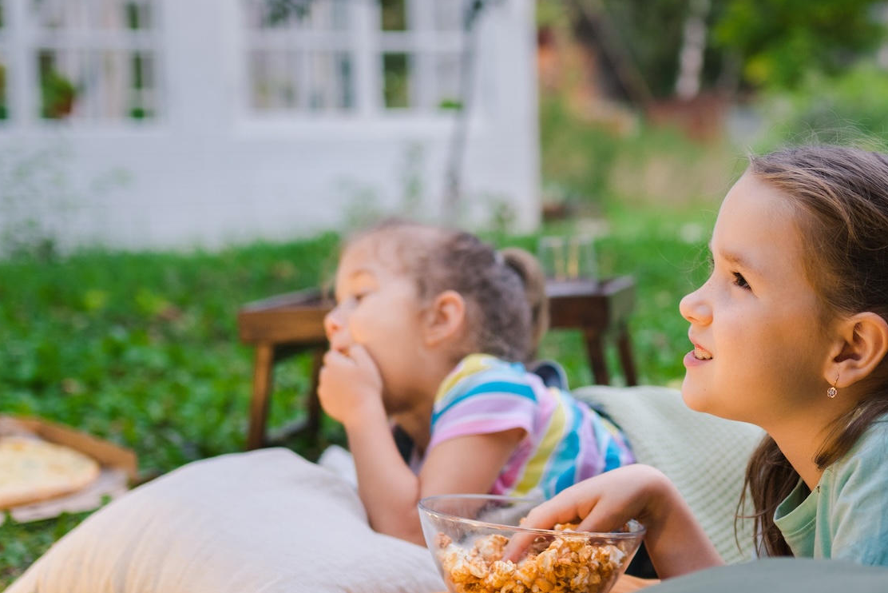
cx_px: 668
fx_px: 1678
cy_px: 350
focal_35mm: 68
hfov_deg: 29.2
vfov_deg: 20.0
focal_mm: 35
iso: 500
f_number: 2
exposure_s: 1/250
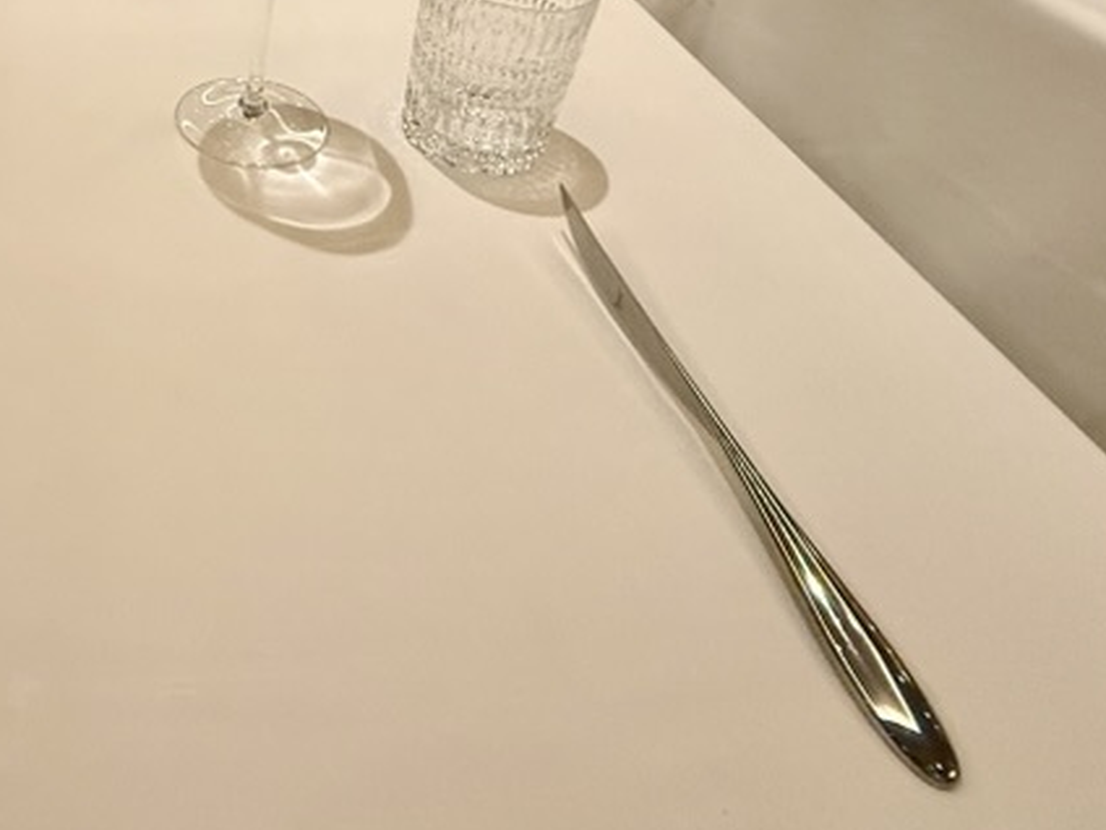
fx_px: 1054
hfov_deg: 49.1
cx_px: 102
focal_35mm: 33
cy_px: 31
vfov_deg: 38.8
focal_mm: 2.22
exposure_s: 1/60
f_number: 2.2
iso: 640
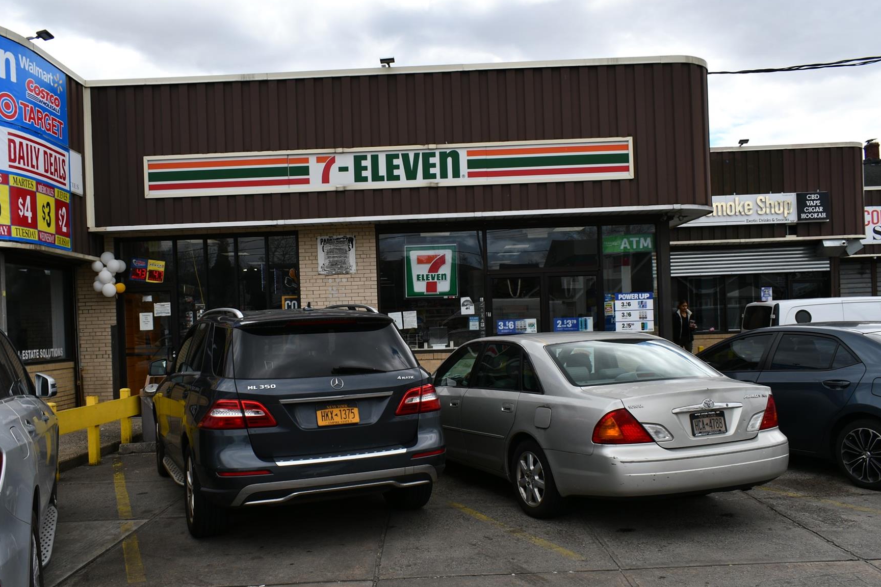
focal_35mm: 32
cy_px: 335
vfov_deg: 41.0
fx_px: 783
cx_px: 421
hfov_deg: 58.7
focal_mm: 18
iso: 100
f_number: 9
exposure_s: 1/320
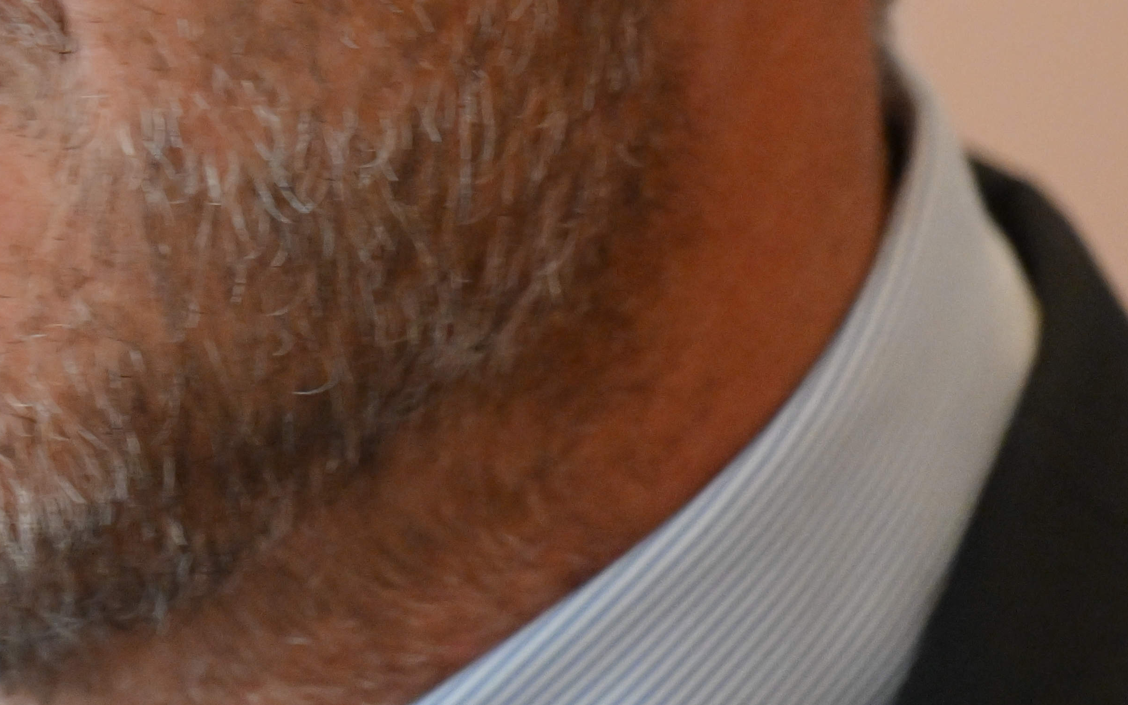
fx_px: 21365
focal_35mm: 695
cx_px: -450
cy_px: -373
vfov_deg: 1.9
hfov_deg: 3.0
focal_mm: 200
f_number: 3.5
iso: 3200
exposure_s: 1/160
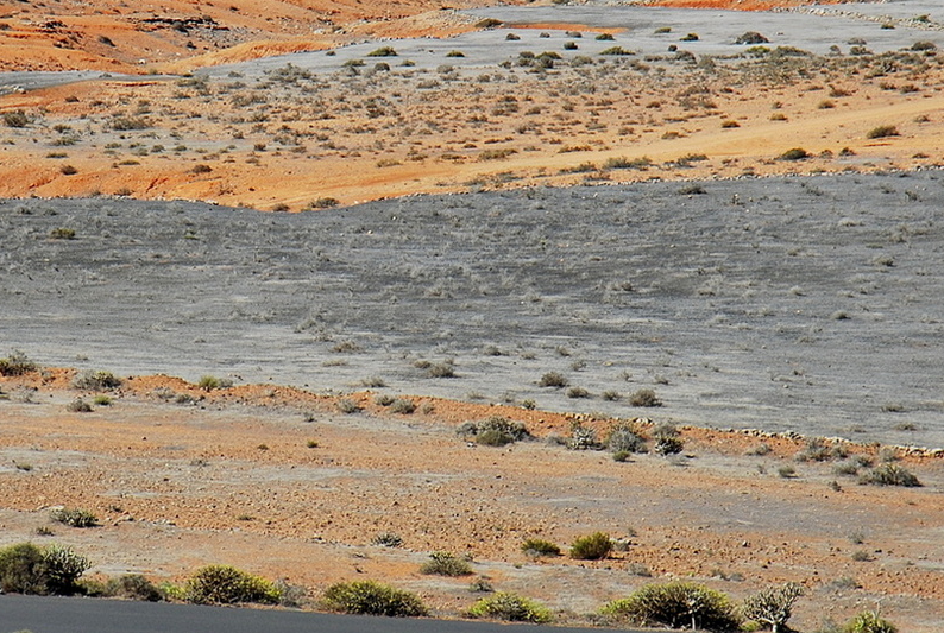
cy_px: 261
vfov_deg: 5.7
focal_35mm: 241
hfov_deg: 8.5
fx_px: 6331
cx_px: 269
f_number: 7.1
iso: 100
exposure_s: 1/400
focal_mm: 85
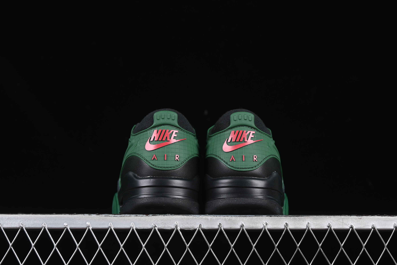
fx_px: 827
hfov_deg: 27.0
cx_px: 198
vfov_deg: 18.2
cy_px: 132
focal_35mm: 75
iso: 160
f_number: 6.3
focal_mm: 50
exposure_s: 1/50
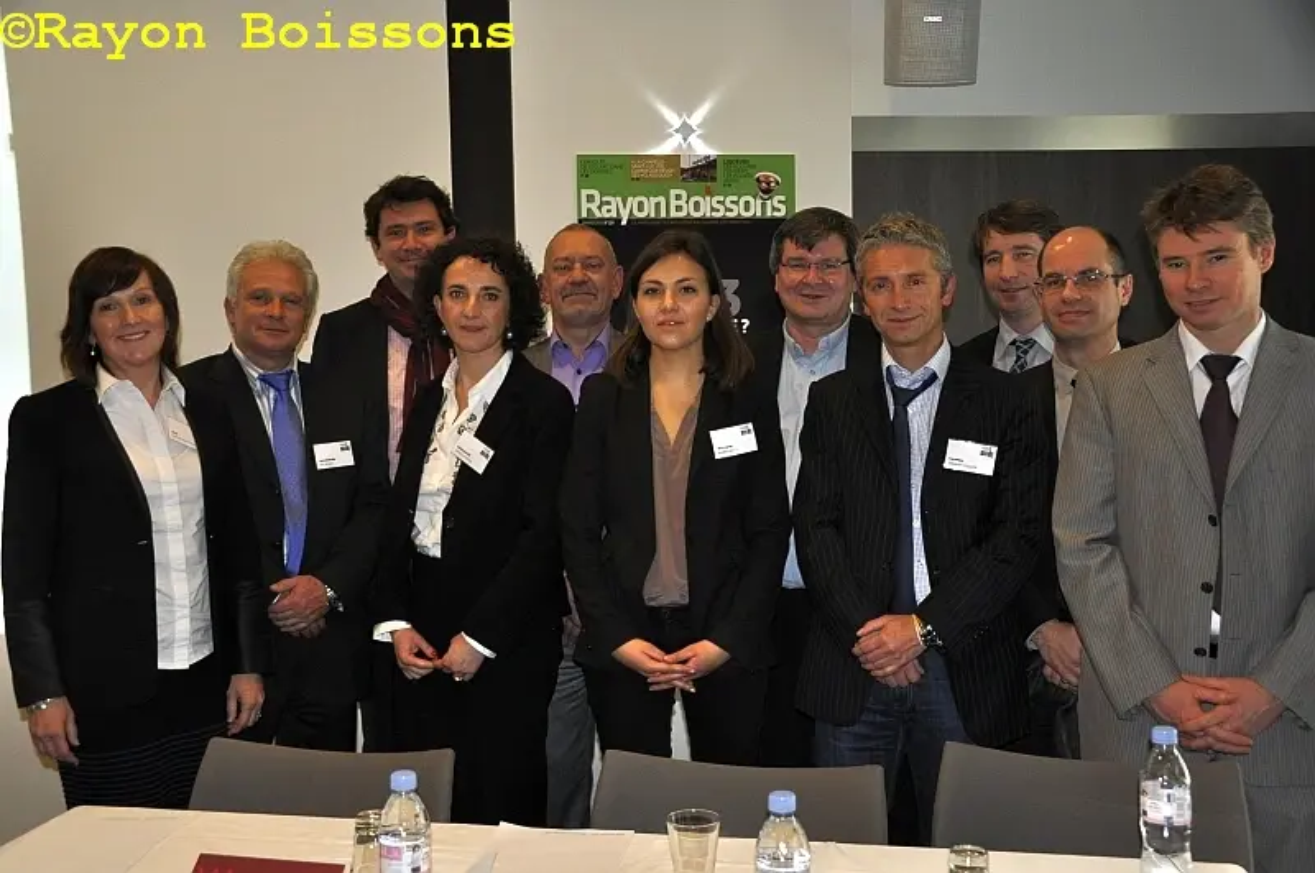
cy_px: 436
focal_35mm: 42
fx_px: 1532
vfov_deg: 31.8
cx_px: 658
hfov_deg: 46.5
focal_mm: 28
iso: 800
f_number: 4
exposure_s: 1/60
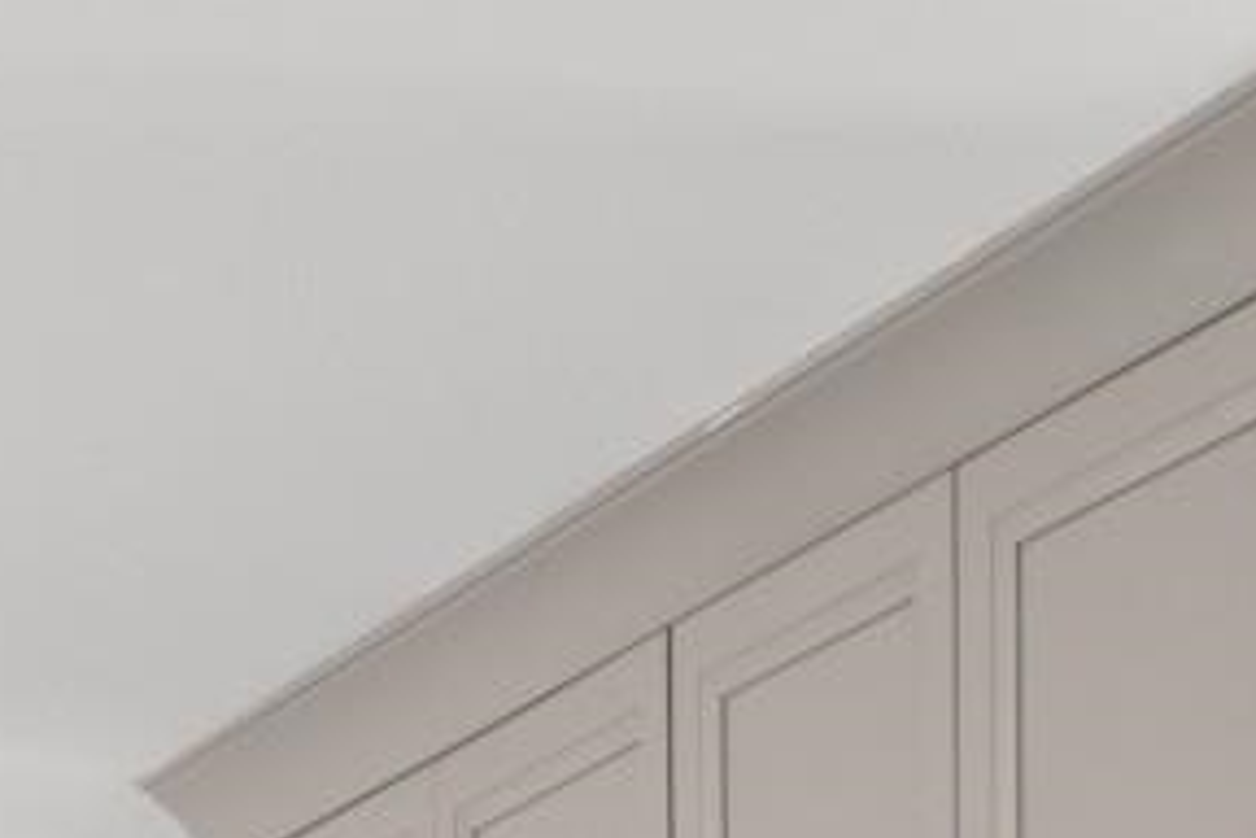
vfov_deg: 10.3
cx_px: 1827
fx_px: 4117
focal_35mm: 118
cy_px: 1920
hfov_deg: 16.0
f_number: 5
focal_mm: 14
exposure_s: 2
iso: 100
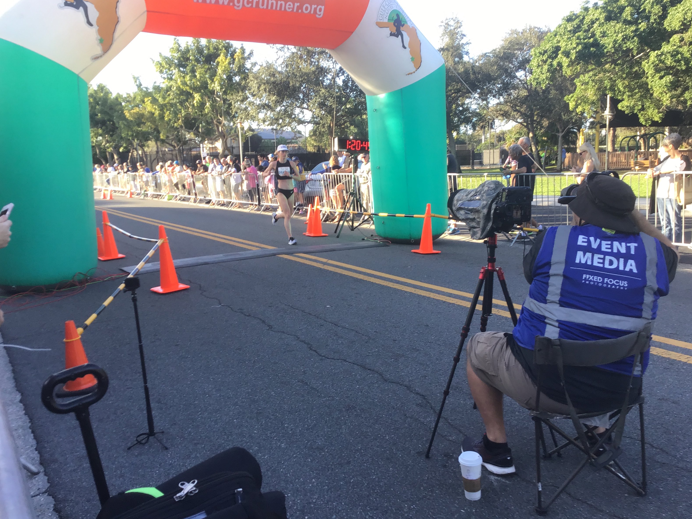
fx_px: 640
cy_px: 252
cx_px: 343
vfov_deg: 44.2
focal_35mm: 32
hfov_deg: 56.8
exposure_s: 1/120
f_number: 2.4
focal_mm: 3.3
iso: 25
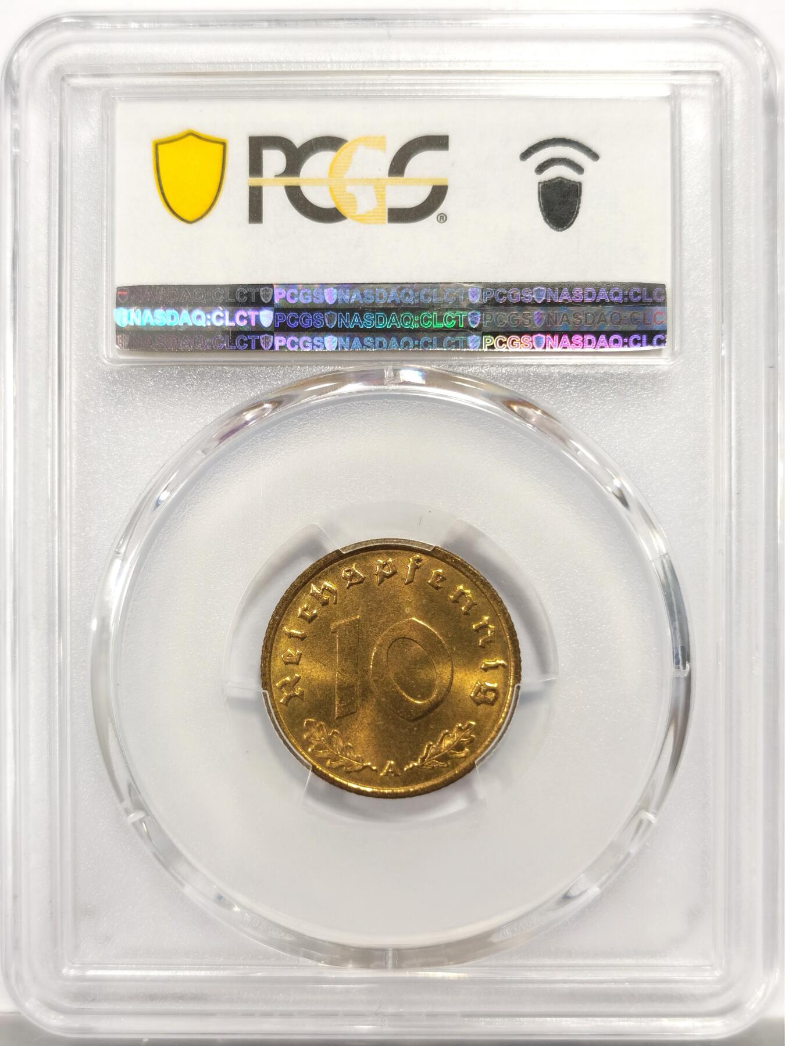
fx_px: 1633
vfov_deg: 35.5
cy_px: 523
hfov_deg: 27.0
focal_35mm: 54
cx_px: 392
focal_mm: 5.56
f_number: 16
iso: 125
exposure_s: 1/100
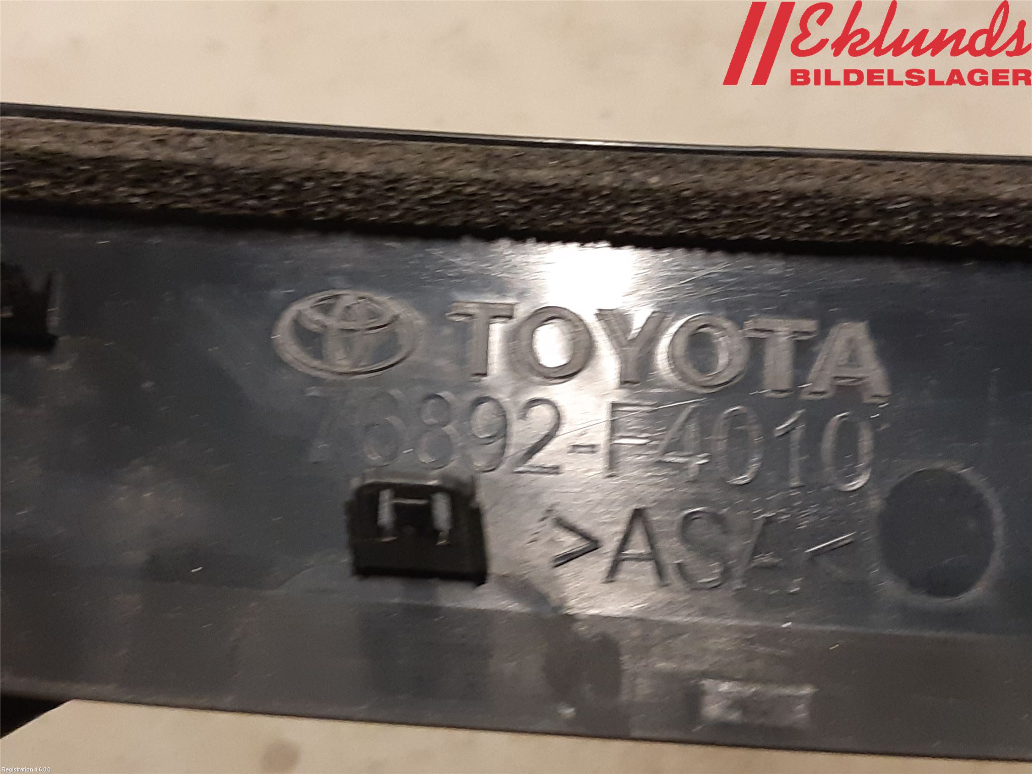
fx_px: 775
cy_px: 387
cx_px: 516
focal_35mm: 26
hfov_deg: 67.3
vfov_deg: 53.1
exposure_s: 1/50
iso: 250
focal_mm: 3.93
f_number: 1.7
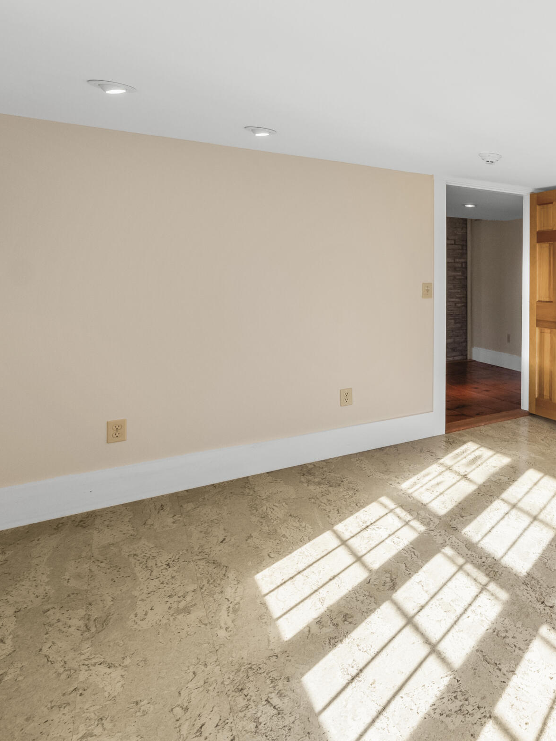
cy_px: 276
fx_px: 514
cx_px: 673
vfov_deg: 70.4
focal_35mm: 24
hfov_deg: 39.8
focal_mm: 8.7
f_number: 8
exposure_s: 1/40
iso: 320
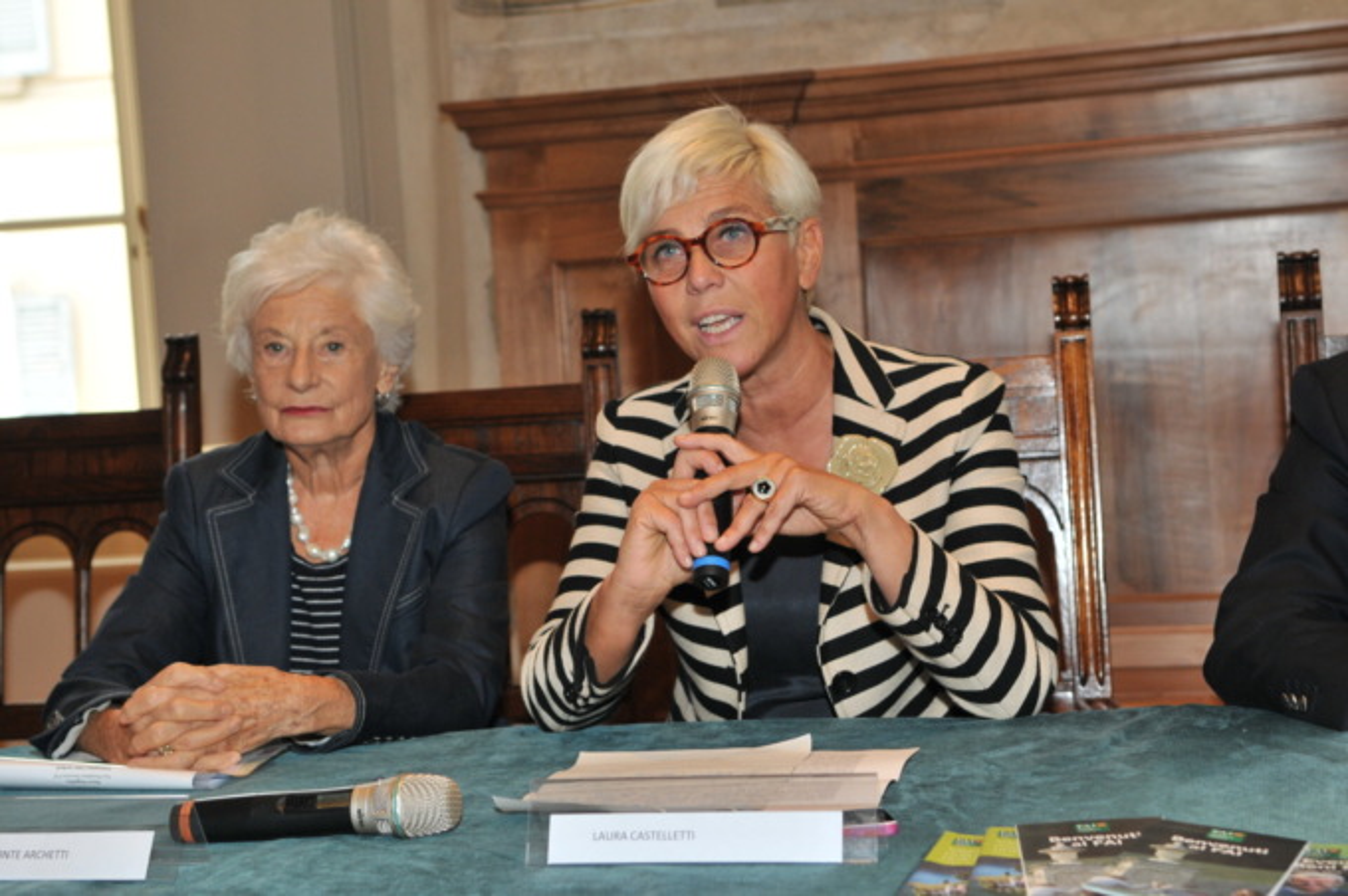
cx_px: 674
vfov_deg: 22.6
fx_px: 2244
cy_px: 448
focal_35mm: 60
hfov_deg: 33.4
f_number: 4
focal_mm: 40
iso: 400
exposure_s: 1/125
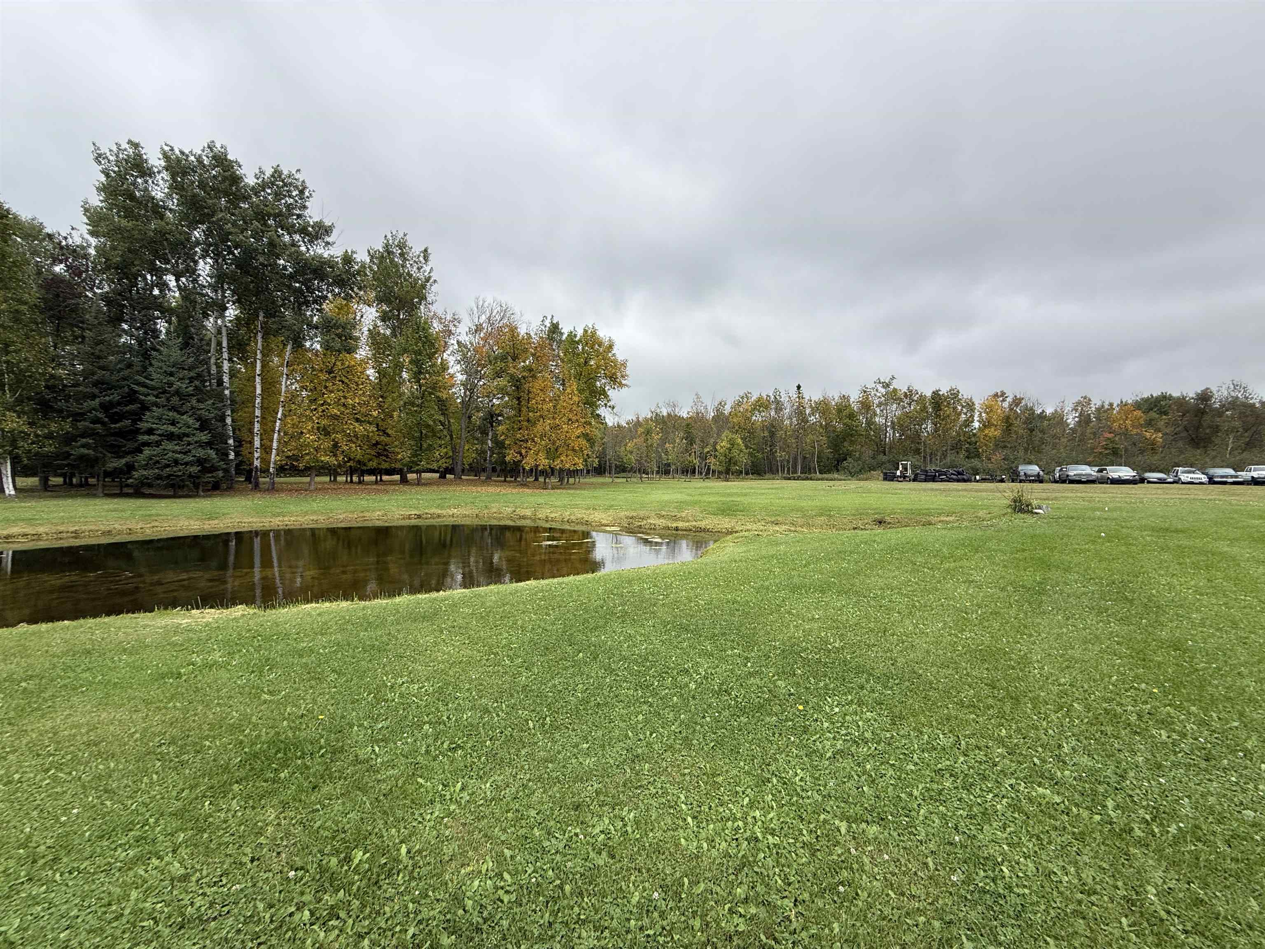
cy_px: 474
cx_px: 632
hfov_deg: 102.1
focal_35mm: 14
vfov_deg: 85.7
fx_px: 512
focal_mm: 2.22
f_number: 2.2
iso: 50
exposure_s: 1/644
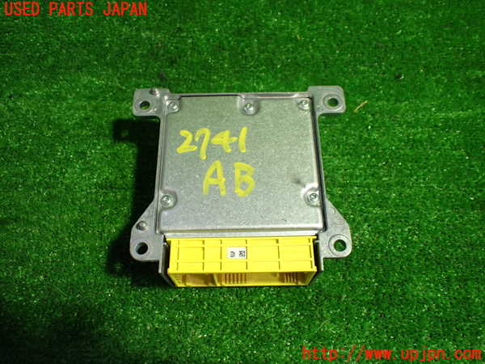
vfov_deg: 46.8
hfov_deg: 60.0
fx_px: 420
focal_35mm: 30
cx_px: 242
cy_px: 182
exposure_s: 1/125
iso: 640
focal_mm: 5.4
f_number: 2.3
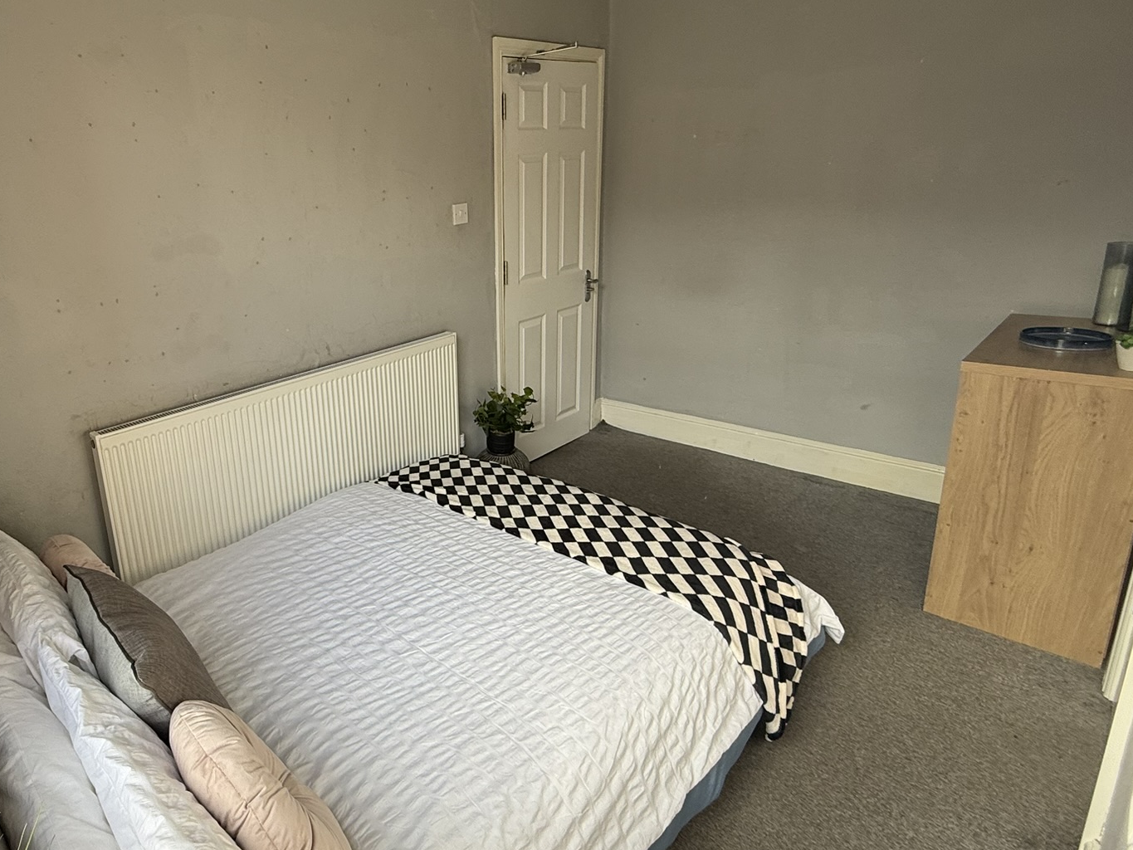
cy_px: 368
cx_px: 333
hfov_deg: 75.2
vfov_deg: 63.2
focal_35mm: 21
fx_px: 687
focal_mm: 2.22
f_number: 2.2
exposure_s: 1/99
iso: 50
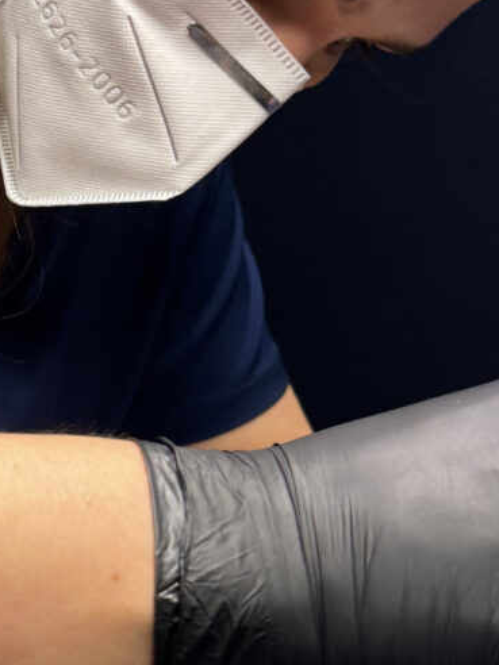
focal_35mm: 78
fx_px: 1499
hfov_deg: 18.5
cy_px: 277
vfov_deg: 25.0
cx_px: 24
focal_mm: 6.86
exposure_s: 1/60
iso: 160
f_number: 1.78
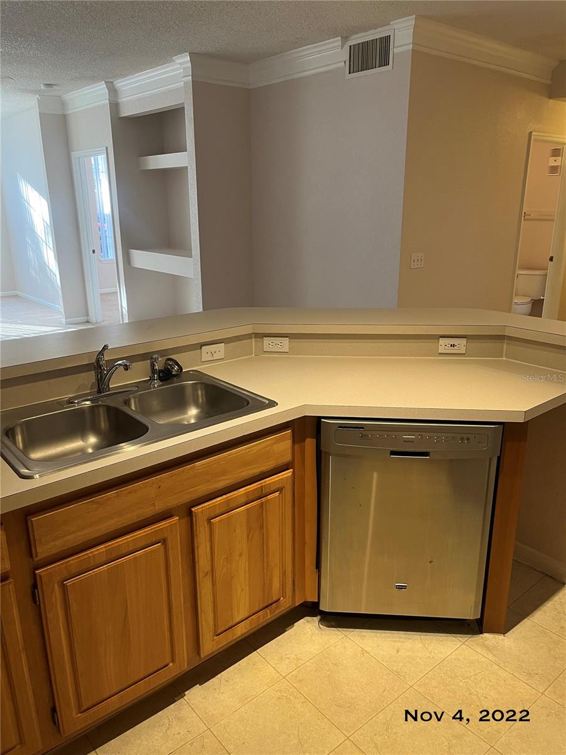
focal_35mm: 26
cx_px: 283
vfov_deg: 67.3
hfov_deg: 53.1
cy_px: 378
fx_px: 567
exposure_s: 1/60
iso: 125
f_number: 1.6
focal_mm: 5.1
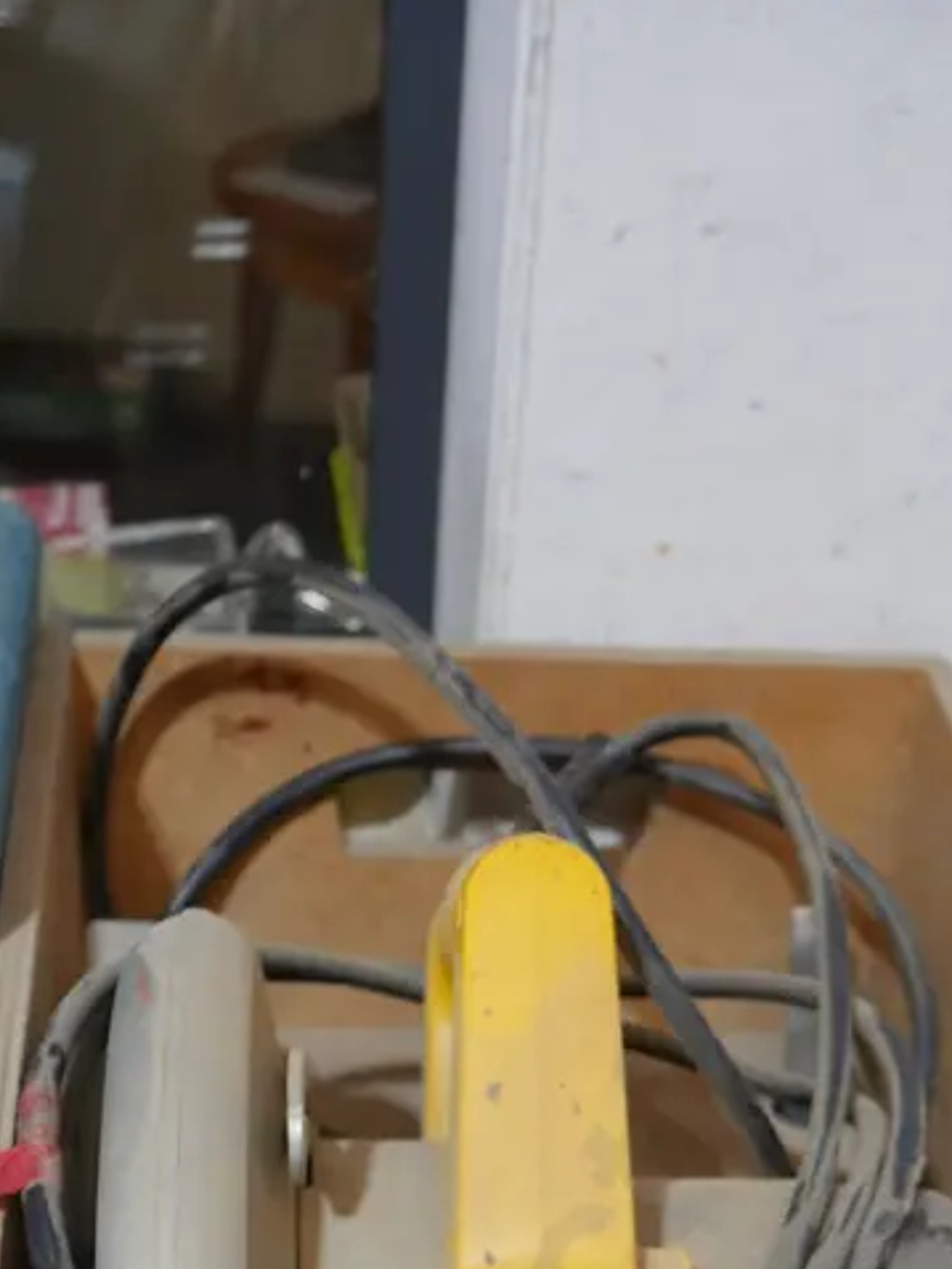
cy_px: 1357
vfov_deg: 29.4
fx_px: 2198
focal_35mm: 60
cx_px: 526
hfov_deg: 24.4
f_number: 3.5
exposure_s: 1/60
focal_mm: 14
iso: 500
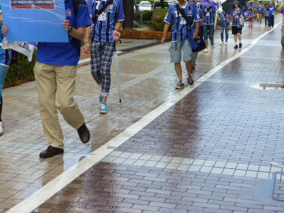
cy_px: 33
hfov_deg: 27.8
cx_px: 142
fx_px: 574
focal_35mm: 70
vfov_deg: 20.7
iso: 100
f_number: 3.9
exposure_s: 1/250
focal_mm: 7.4
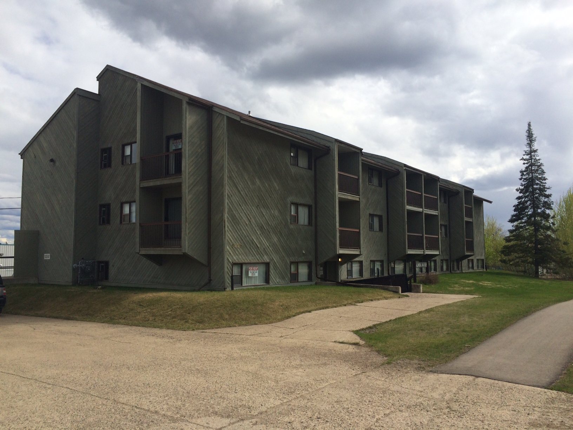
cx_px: 286
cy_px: 215
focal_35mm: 29
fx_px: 480
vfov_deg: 48.2
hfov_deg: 61.7
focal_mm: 4.15
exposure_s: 1/2933
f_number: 2.2
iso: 32
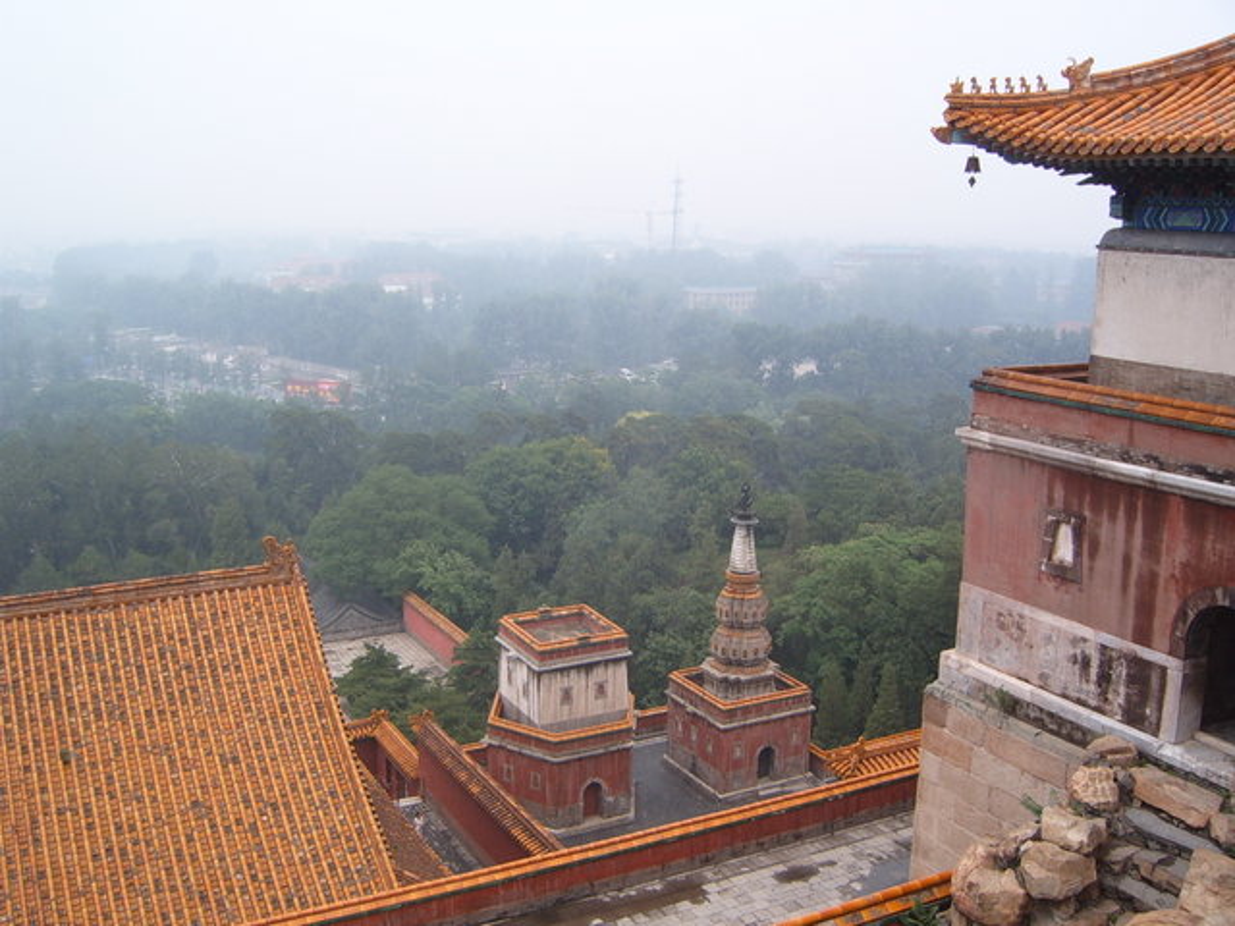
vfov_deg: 38.7
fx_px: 1320
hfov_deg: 50.1
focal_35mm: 37
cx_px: 618
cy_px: 463
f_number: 6
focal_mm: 6.2
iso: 63
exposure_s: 1/125
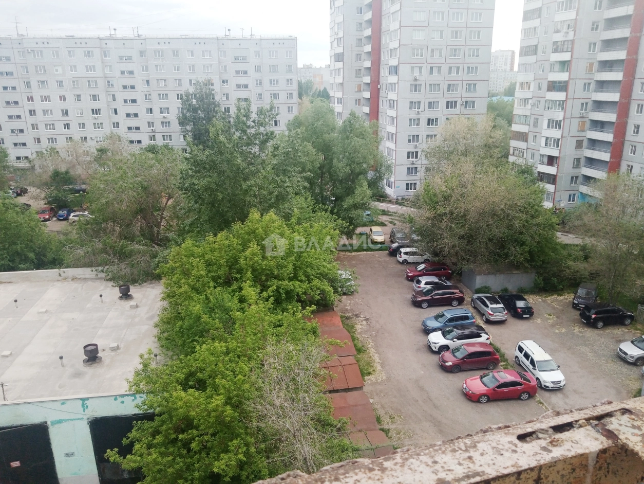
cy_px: 242
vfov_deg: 53.1
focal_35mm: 26
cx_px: 322
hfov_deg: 67.3
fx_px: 484
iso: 117
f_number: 1.8
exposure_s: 1/284
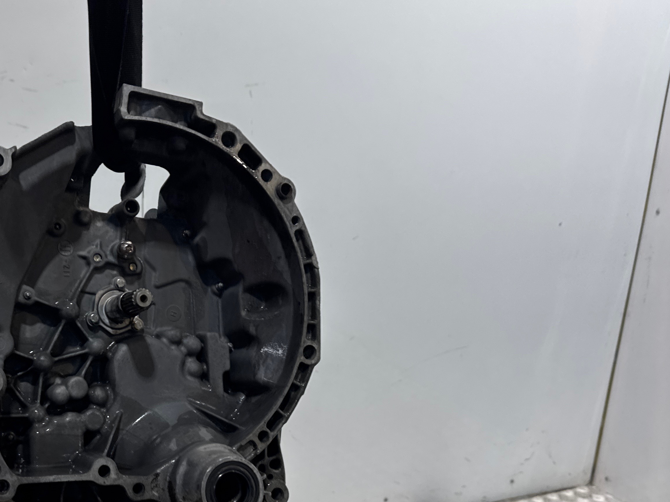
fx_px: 813
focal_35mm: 42
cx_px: 146
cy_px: 365
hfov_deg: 43.0
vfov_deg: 33.8
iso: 50
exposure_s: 1/100
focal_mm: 6.76
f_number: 1.78
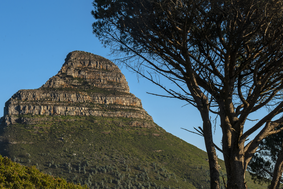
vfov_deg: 11.7
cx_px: 77
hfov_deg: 17.4
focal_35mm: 117
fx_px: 920
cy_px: 99
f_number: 13
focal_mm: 68
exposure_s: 1/45
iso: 100
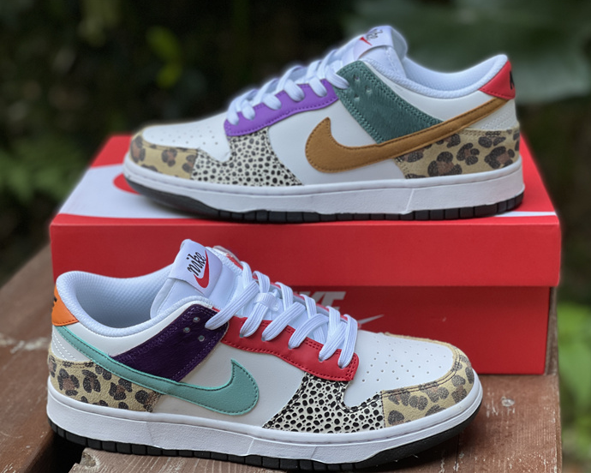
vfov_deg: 22.8
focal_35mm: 67
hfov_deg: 28.3
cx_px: 283
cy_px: 236
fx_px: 1172
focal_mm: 7.5
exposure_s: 1/121
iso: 80
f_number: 2.2
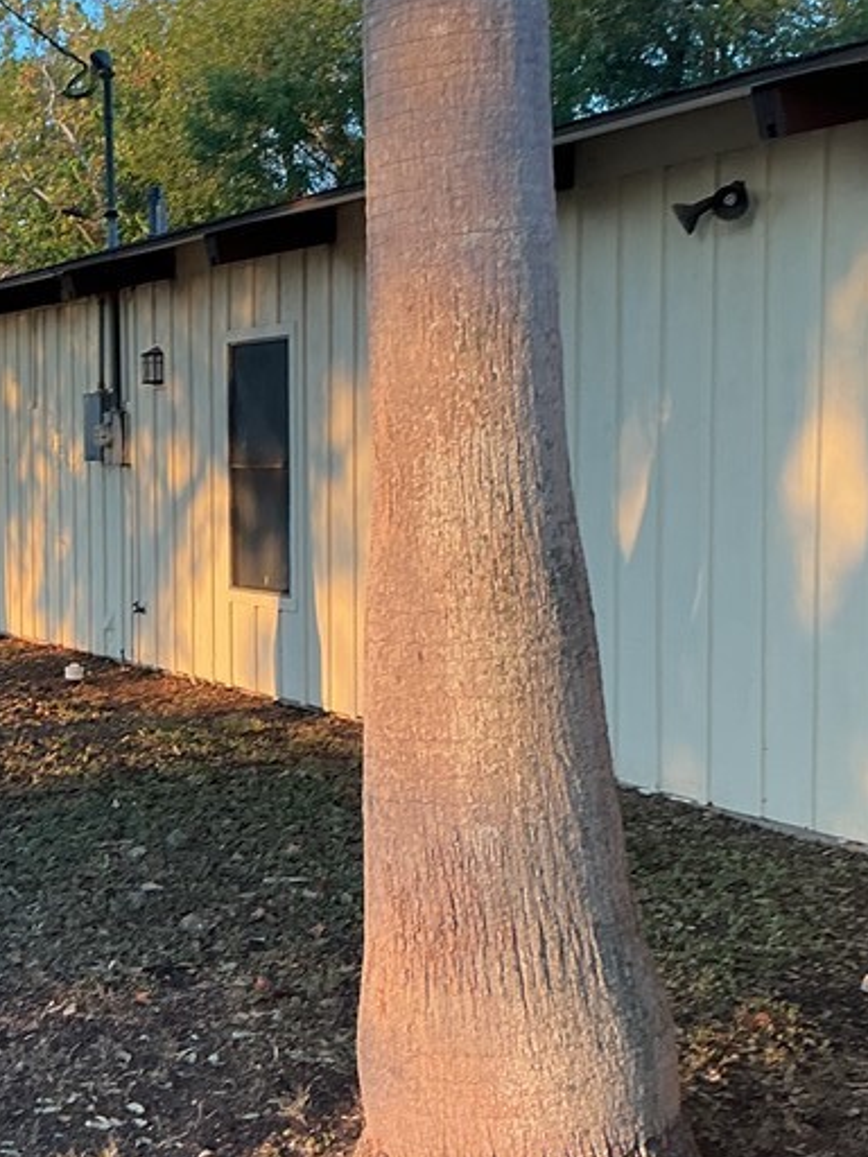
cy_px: 599
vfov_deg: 33.2
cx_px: 99
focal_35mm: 58
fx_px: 1939
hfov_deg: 24.6
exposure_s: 1/120
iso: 25
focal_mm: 3
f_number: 1.8
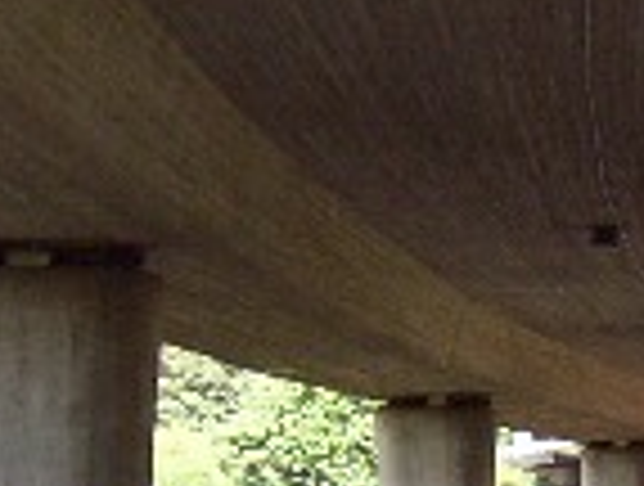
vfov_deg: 10.3
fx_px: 2686
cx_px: 660
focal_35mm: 144
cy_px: 443
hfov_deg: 13.5
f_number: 2.76
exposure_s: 1/213
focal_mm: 5.54
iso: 100
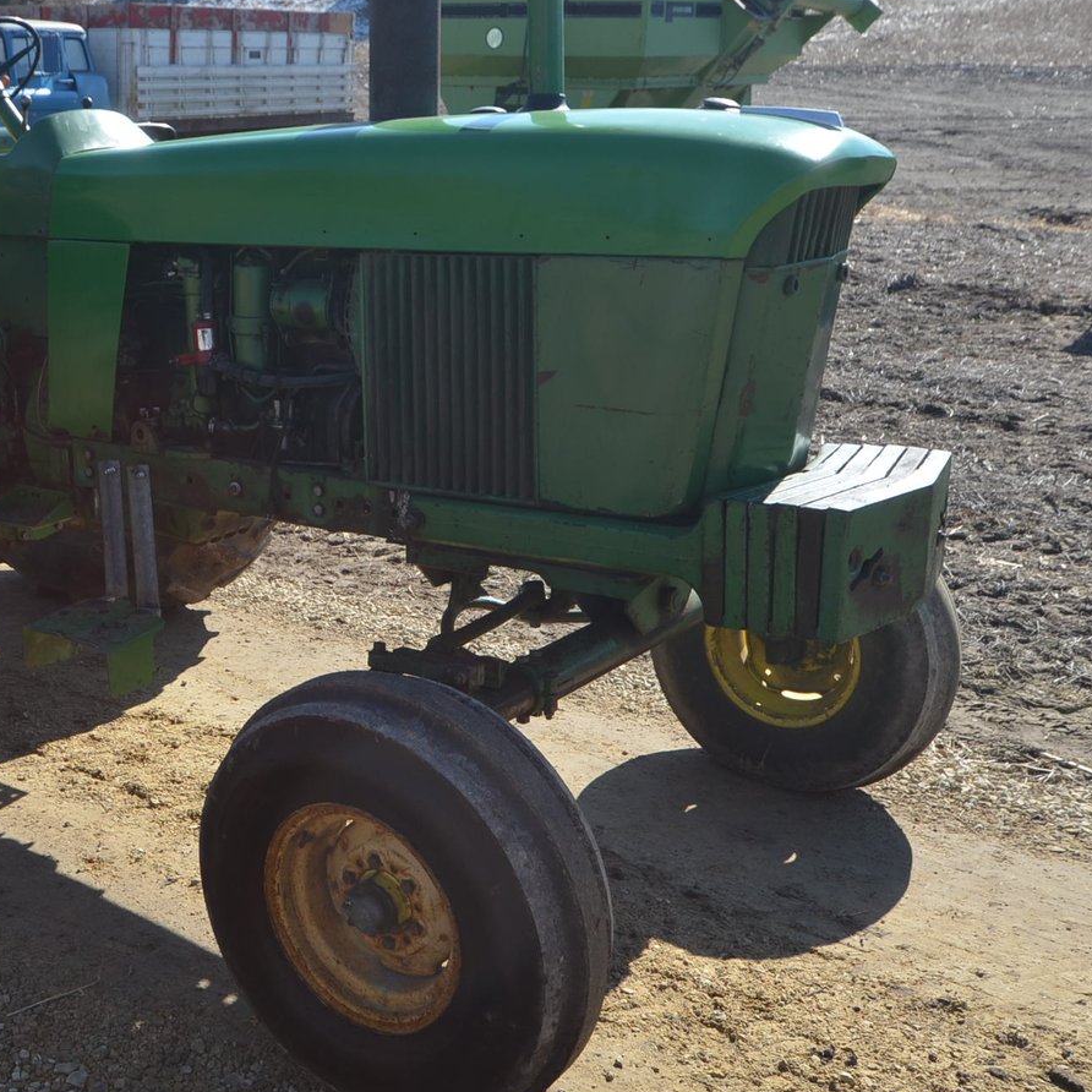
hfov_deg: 37.1
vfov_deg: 38.3
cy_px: 466
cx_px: 229
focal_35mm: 44
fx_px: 1570
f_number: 8
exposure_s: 1/250
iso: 140
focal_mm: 18
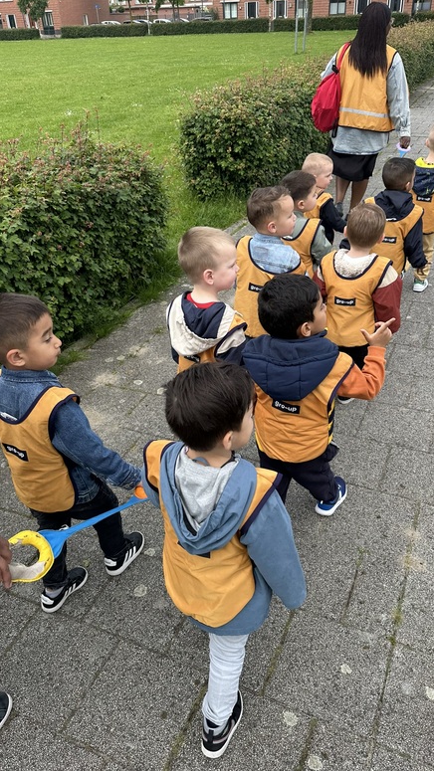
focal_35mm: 27
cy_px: 380
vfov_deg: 69.9
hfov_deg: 42.9
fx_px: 552
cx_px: 219
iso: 80
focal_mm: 6.86
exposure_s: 1/1183
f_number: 1.78
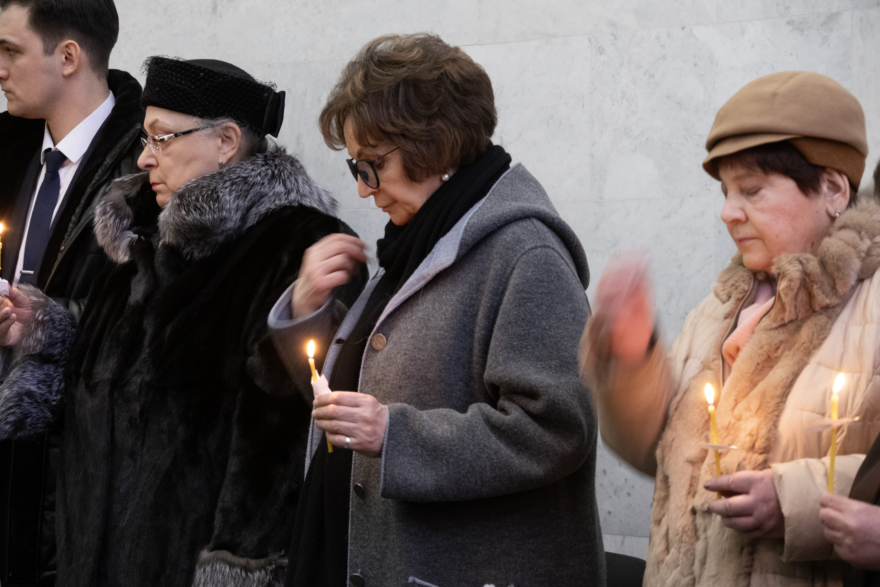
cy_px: 294
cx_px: 440
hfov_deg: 18.3
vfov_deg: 12.2
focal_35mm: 112
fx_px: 2738
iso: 3200
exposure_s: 1/25
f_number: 5
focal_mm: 74.4
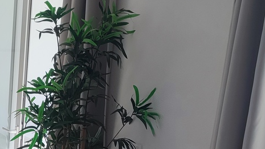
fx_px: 527
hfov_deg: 25.6
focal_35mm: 75
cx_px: -43
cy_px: 180
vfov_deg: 15.5
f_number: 1.9
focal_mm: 6.04
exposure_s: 1/100
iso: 54
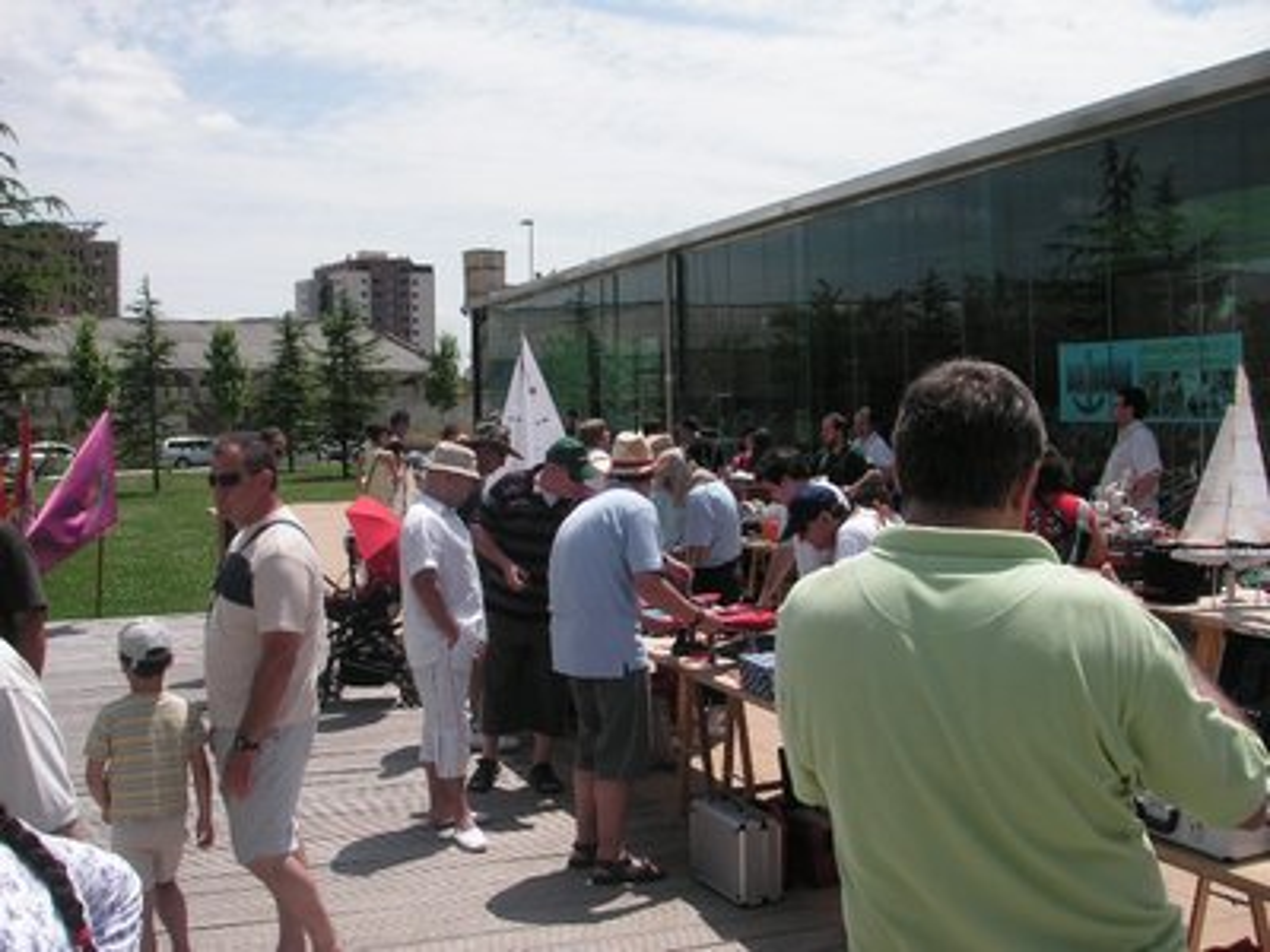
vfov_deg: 37.7
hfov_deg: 49.0
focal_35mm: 38
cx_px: 635
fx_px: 1394
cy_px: 476
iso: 50
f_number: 6.6
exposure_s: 1/350
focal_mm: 6.3
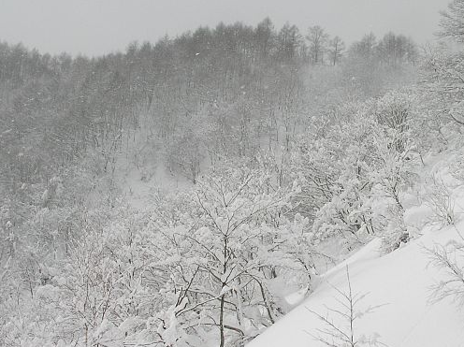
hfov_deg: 38.8
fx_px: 656
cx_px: 268
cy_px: 207
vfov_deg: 29.6
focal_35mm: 49
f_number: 6.7
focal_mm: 5.8
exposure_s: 1/423
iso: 50
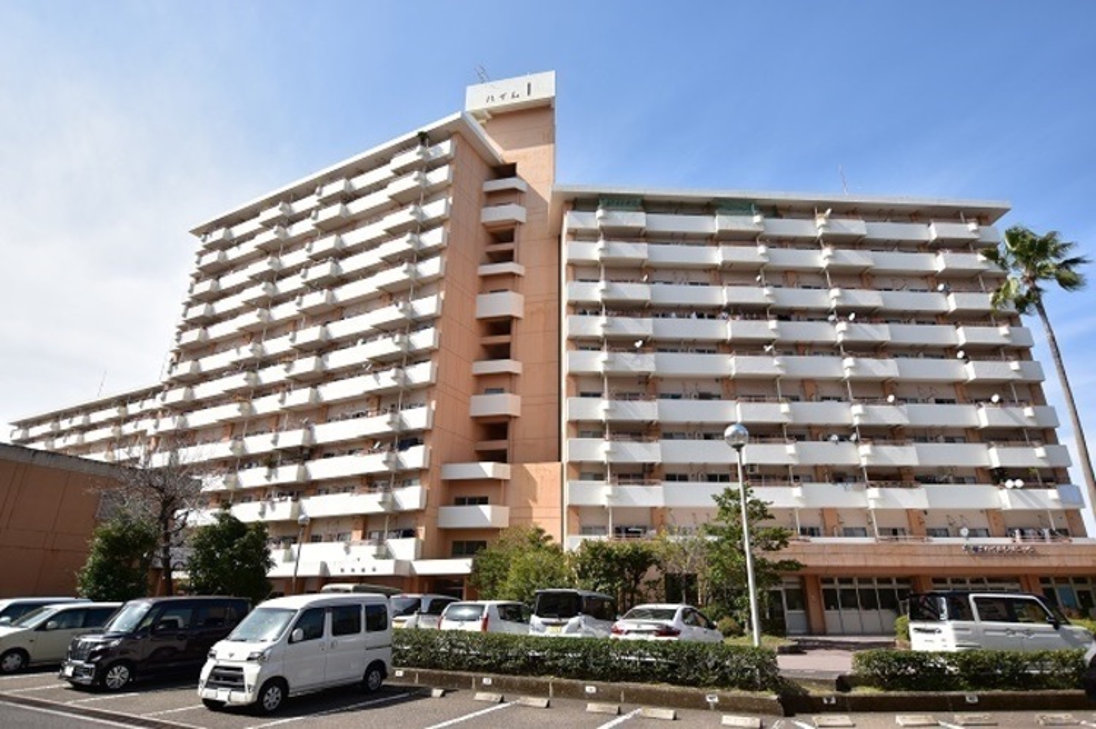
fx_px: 593
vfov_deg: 63.1
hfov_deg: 85.5
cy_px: 364
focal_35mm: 20
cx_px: 548
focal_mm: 13
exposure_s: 1/1000
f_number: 5
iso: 160
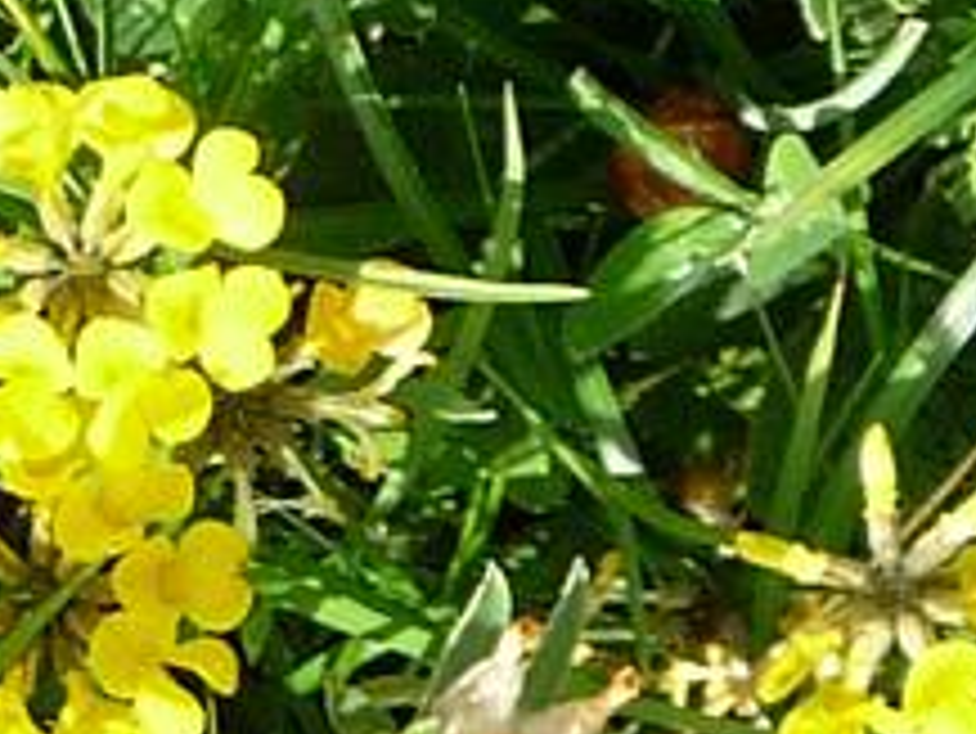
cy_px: 1049
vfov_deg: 6.2
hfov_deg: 7.7
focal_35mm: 239
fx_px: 6742
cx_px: -1336
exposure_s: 1/400
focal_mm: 4.7
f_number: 3.3
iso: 100
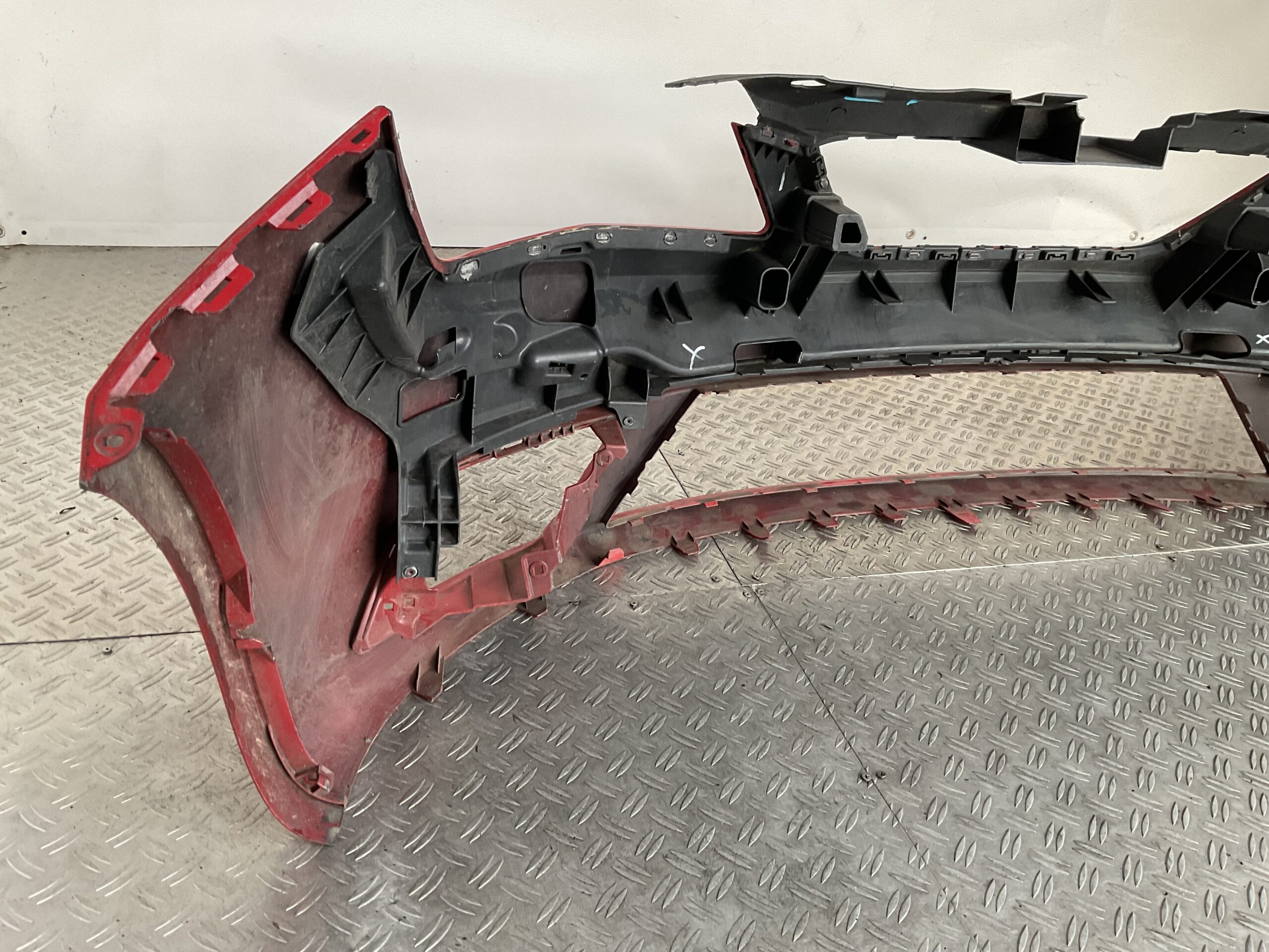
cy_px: 476
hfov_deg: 61.7
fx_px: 1063
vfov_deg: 48.2
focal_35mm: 29
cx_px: 634
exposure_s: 1/100
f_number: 1.8
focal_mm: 3
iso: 64
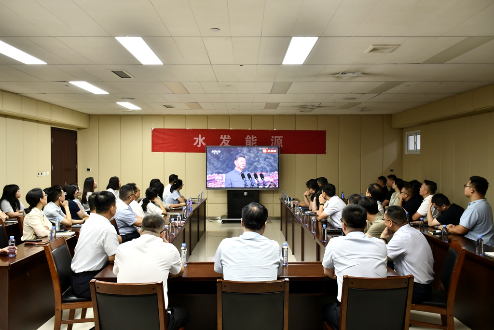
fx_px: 371
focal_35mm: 27
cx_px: 247
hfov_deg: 67.4
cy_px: 165
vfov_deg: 47.9
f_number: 4
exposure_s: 1/60
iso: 400
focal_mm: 18
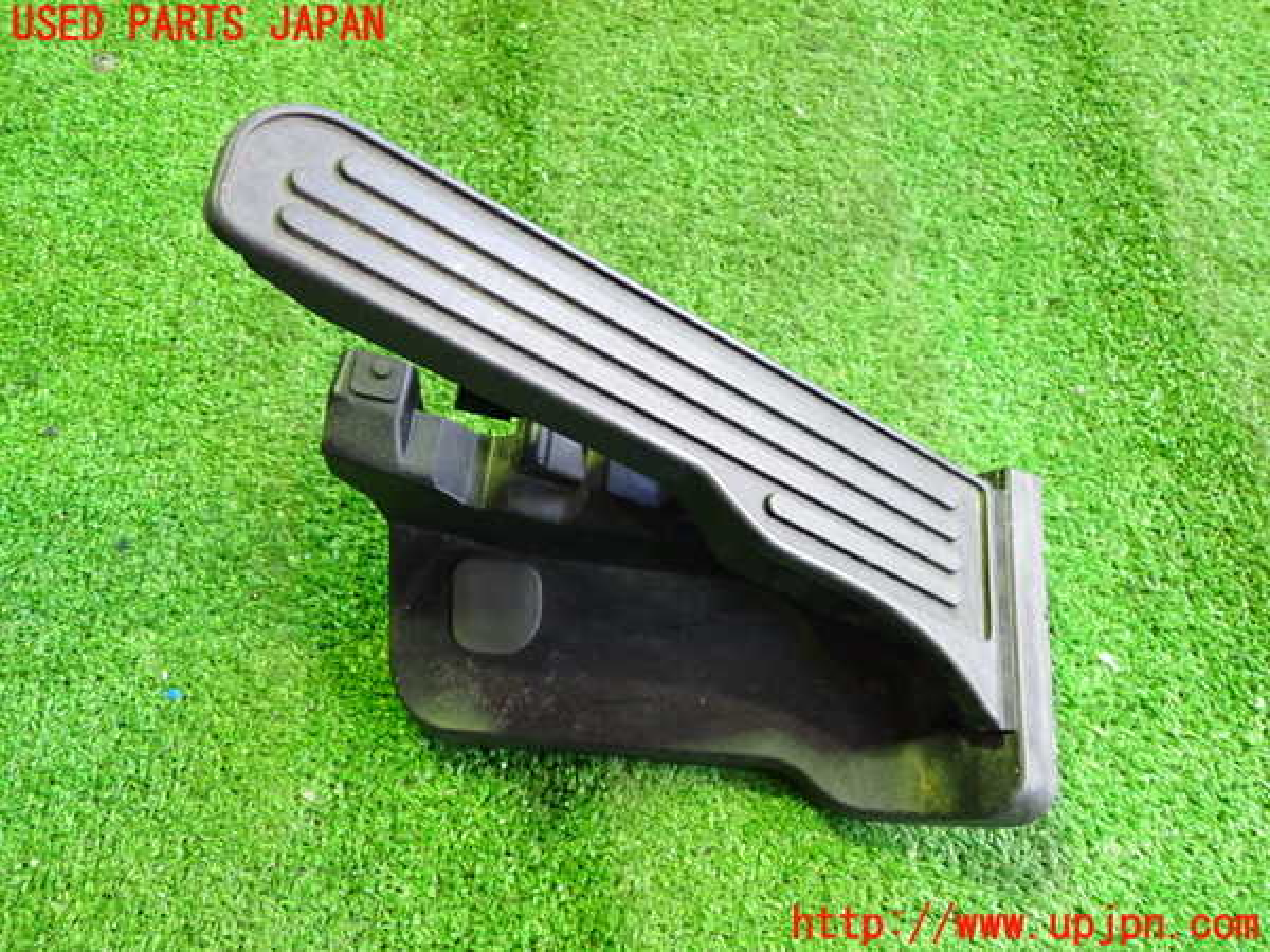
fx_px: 1101
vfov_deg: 46.8
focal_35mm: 30
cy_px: 476
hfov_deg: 60.0
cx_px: 635
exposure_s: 1/30
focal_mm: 5.4
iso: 640
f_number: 2.3
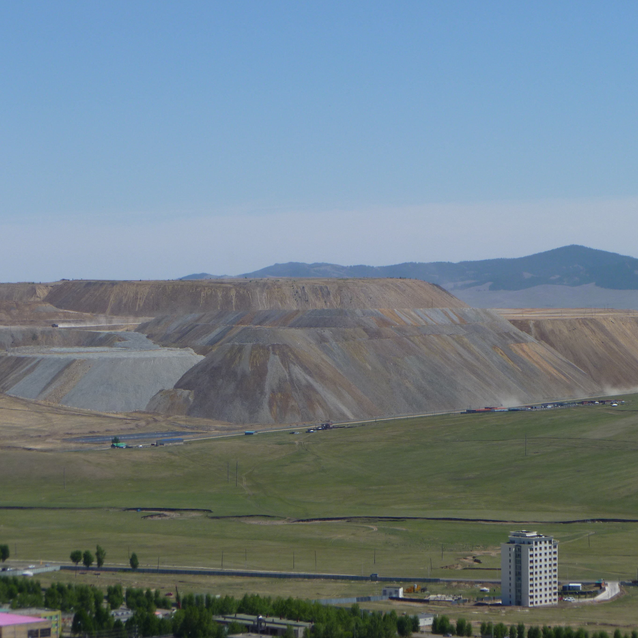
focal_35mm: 137
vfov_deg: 12.7
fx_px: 2857
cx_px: 393
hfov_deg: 12.7
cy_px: 319
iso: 80
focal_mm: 20.7
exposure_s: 1/640
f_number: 4.9
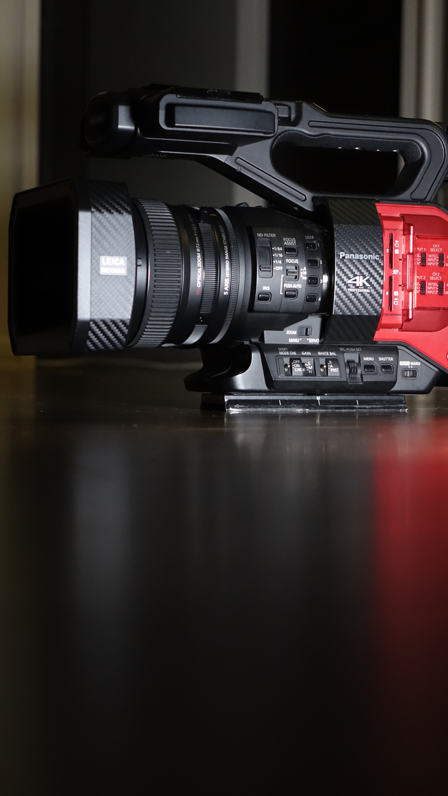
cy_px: 398
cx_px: 255
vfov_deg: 24.5
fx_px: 1837
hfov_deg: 13.9
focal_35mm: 87
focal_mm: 30.3
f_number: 2.8
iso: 1250
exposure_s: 1/60
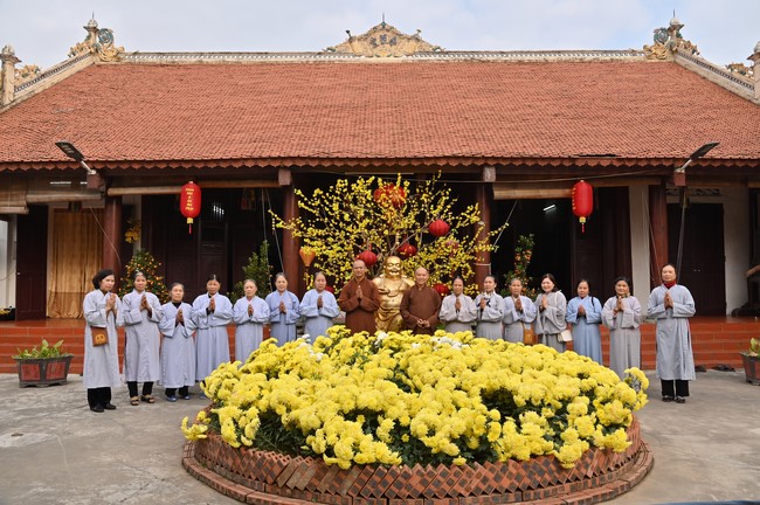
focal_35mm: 28
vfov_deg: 46.3
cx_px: 380
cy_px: 252
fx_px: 591
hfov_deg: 65.5
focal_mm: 28
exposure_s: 1/250
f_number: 9
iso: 160
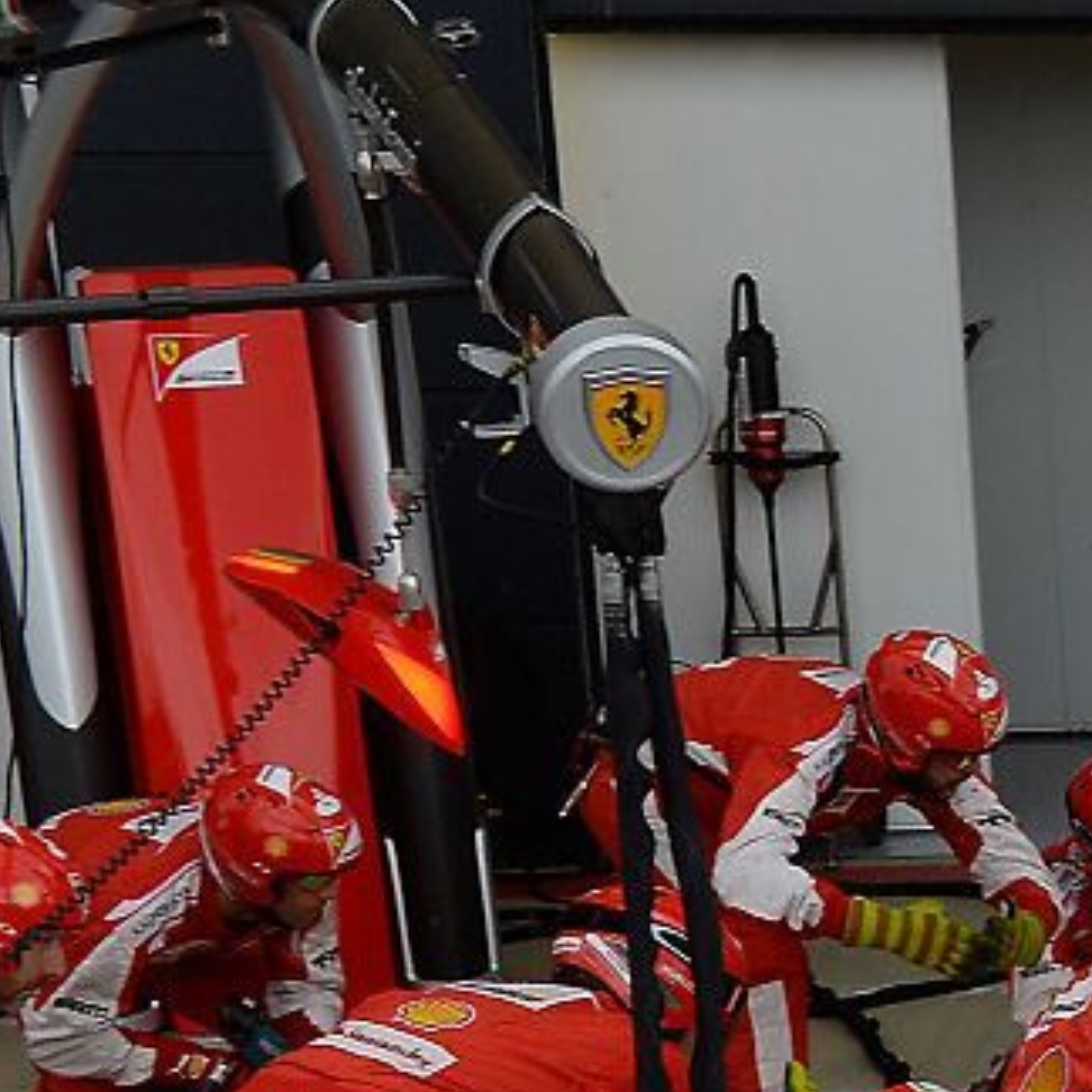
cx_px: 2464
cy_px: 1021
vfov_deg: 13.7
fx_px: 4497
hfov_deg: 11.8
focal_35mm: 126
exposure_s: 1/800
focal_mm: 32
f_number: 5.6
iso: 1000
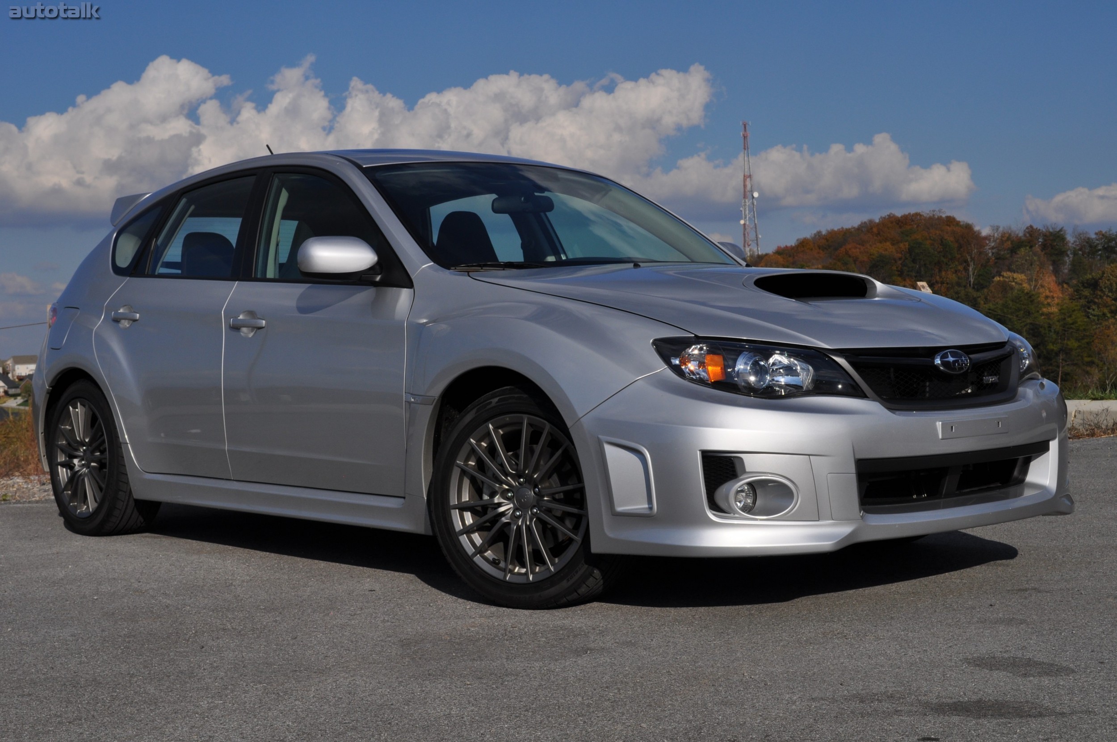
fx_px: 1674
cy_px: 371
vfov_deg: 25.0
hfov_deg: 36.9
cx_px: 558
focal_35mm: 54
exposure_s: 1/640
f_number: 13
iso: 200
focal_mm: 36
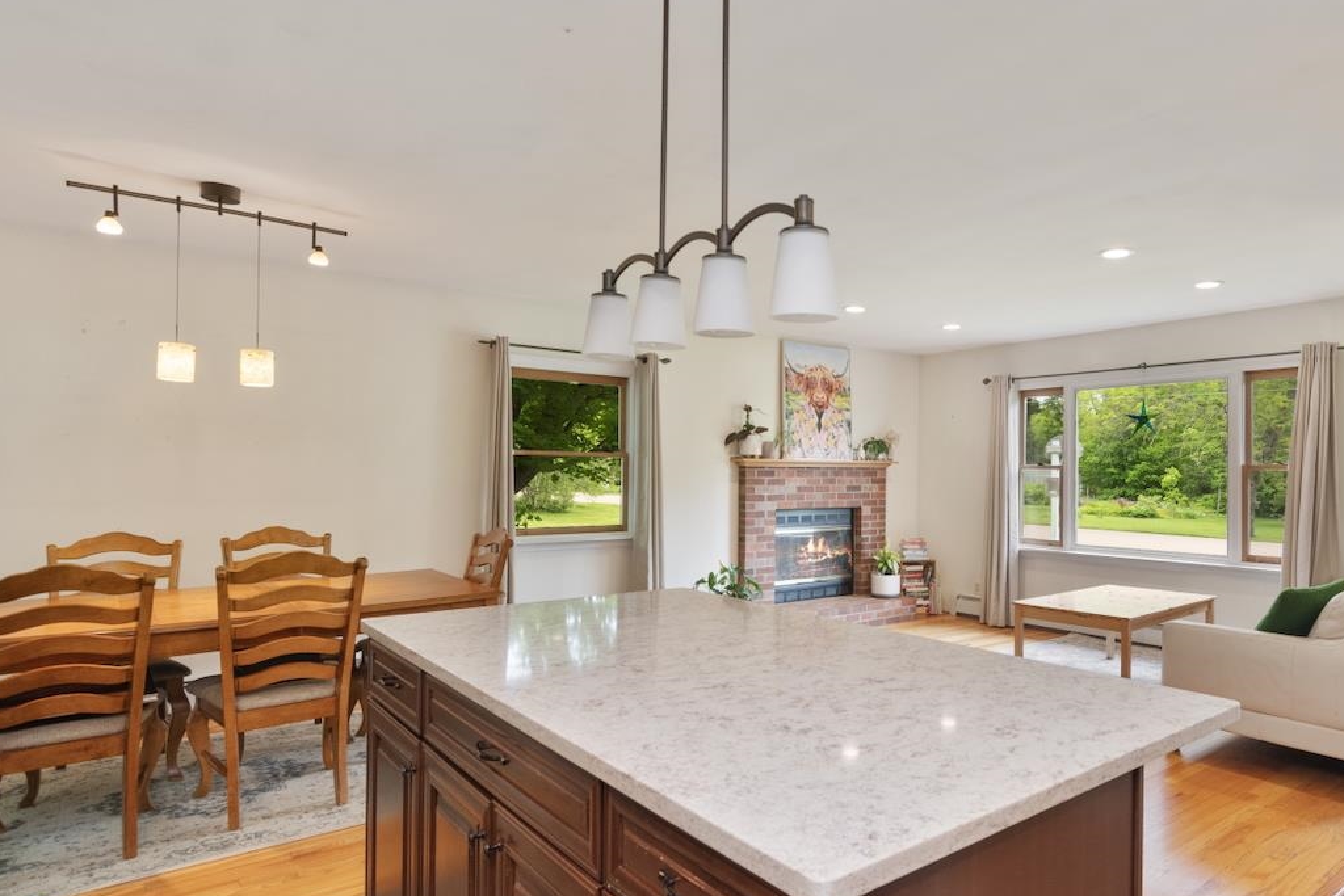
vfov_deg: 61.8
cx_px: 836
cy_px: 502
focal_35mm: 20
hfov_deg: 82.5
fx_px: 747
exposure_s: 1/8
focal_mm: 11
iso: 500
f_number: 6.3
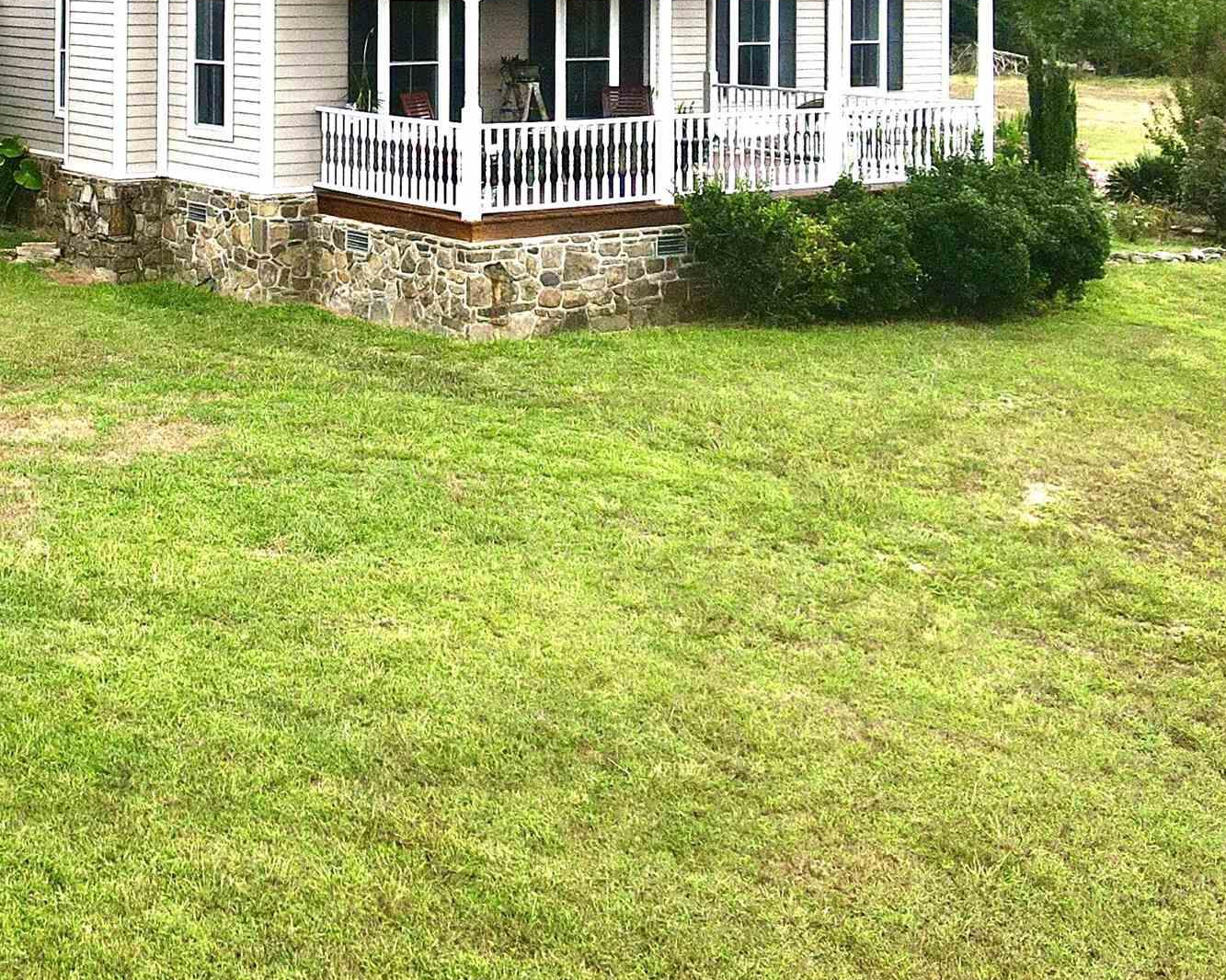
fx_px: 1959
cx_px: 324
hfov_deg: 34.1
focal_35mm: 54
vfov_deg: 26.3
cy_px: -42
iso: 100
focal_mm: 4.5
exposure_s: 1/240
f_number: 2.8
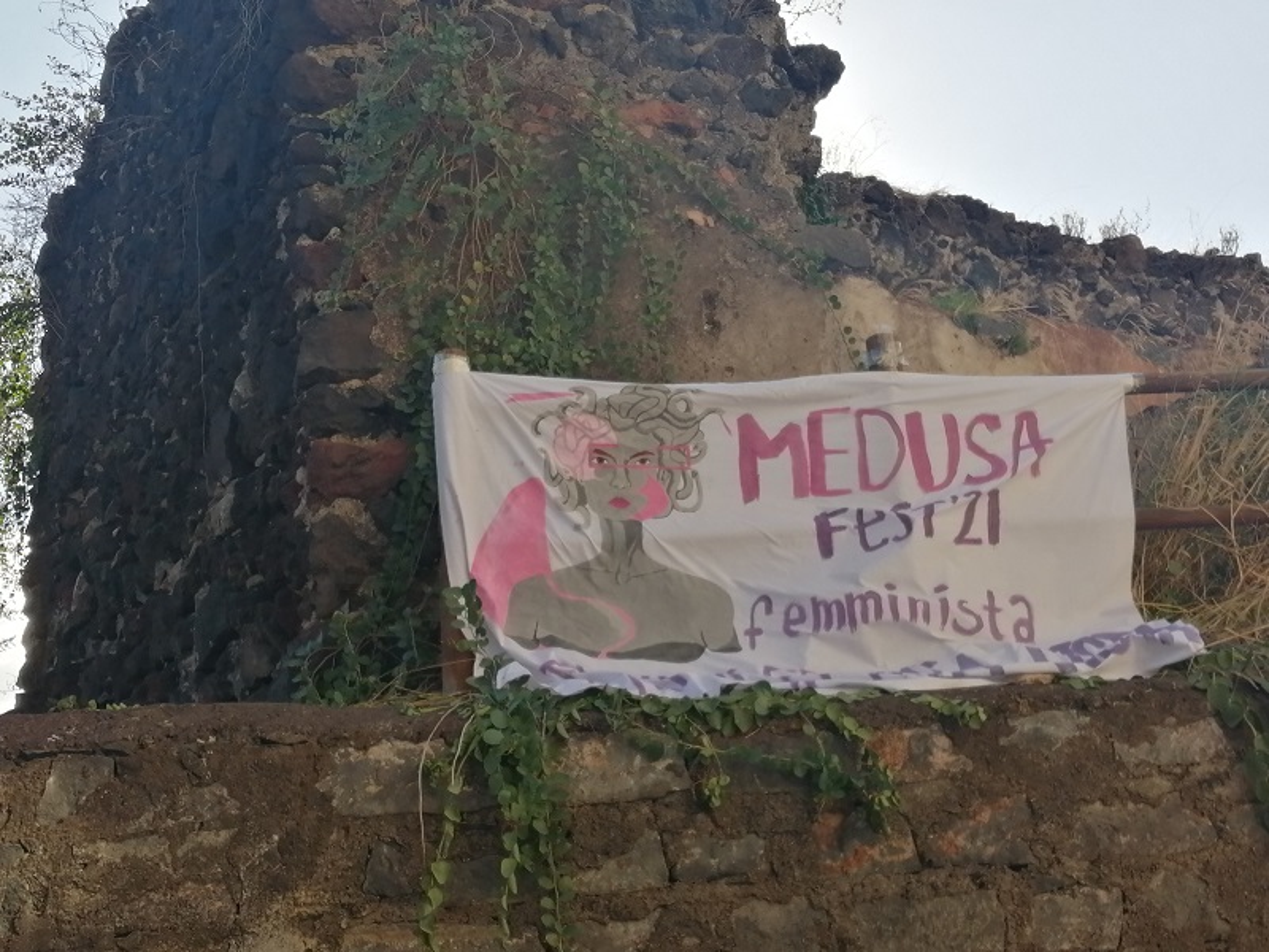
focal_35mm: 49
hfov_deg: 38.9
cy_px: 476
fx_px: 1796
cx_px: 634
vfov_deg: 29.7
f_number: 1.8
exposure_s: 1/833
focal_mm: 3.62
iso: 50
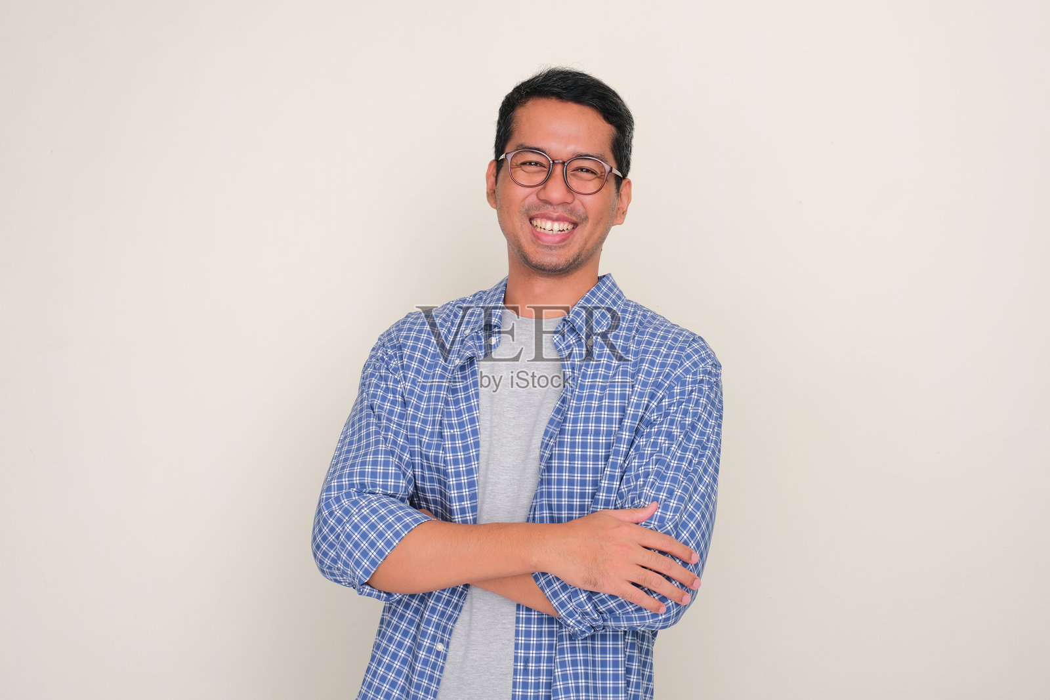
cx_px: 525
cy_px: 350
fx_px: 1371
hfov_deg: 41.9
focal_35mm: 47
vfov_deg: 28.7
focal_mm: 31.1
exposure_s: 1/100
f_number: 7.1
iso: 250
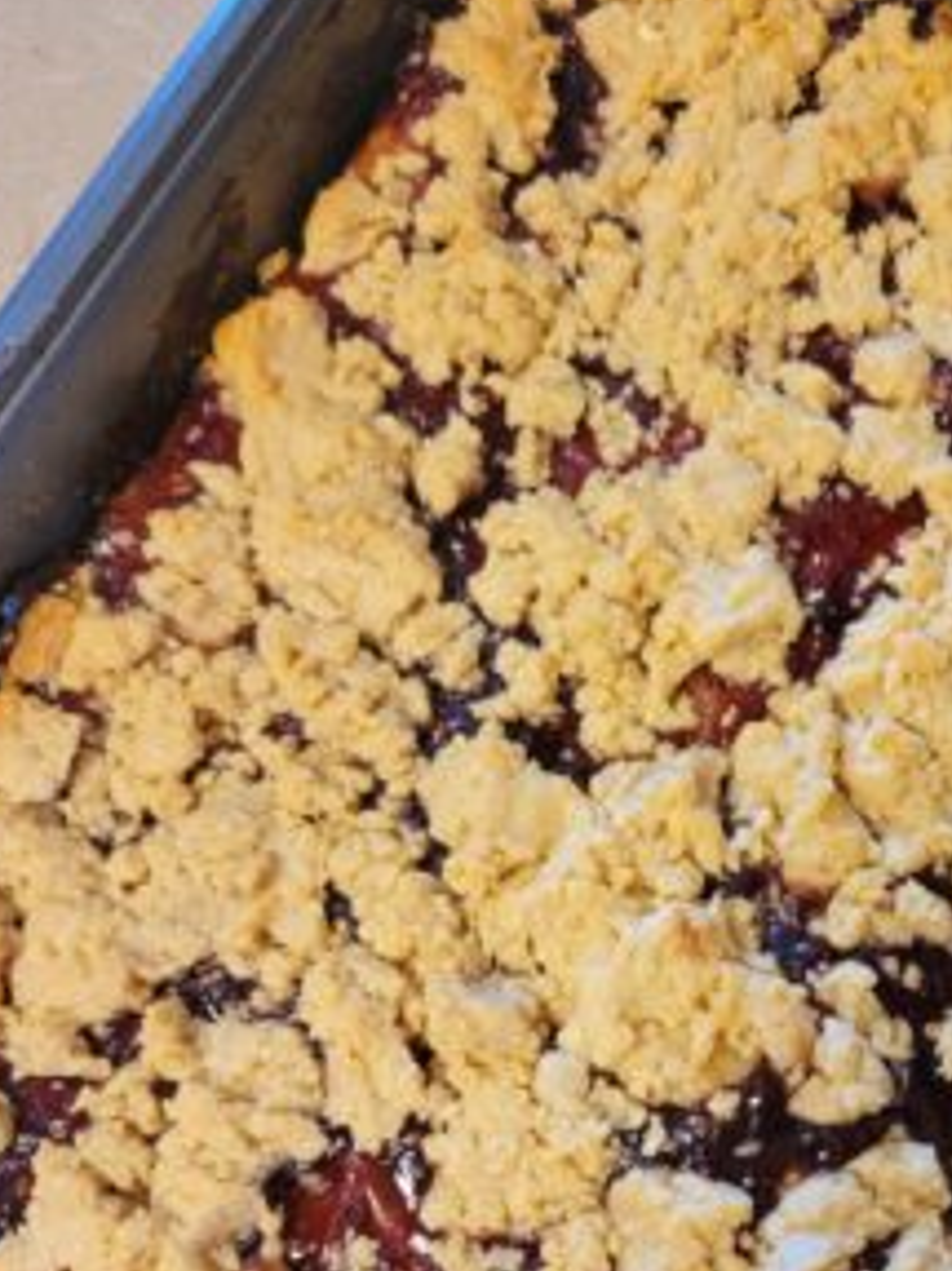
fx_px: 1541
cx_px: 704
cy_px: 886
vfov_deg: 43.9
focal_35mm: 42
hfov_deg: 33.7
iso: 200
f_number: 1.8
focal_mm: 5.4
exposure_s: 1/40
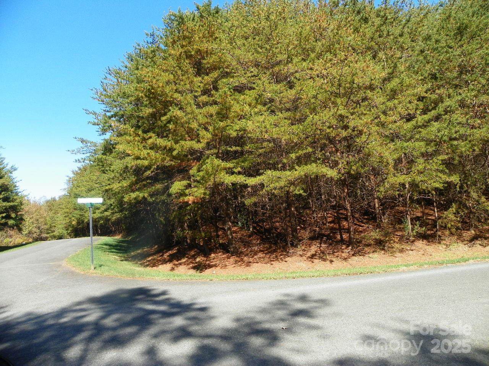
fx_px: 367
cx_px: 244
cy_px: 183
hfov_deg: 67.3
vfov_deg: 53.1
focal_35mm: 26
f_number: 4
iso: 64
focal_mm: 4.6
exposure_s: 1/250
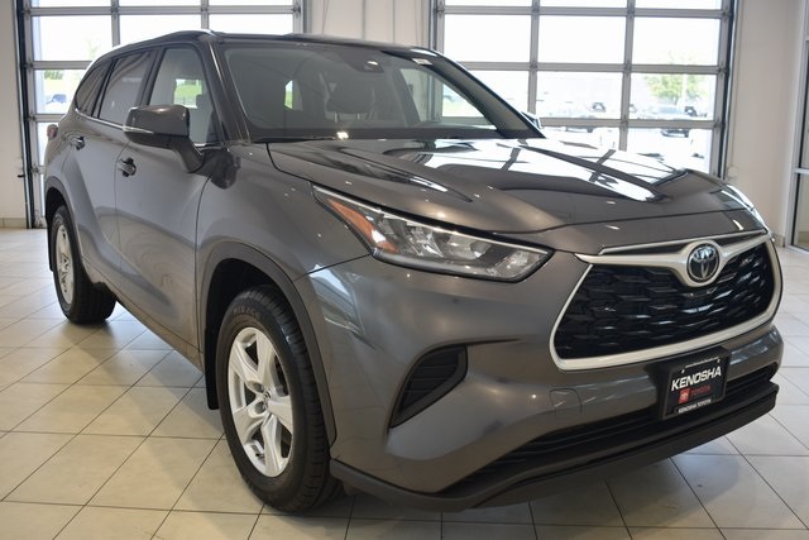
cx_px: 404
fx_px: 775
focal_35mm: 34
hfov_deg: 55.1
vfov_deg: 38.4
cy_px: 270
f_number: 3.8
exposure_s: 1/40
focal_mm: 23
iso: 100
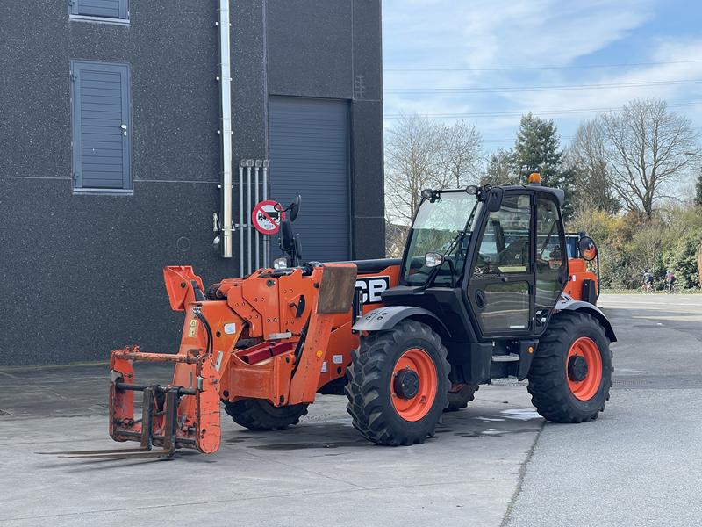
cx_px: 351
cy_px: 264
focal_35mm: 64
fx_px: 1298
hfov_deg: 30.3
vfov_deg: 22.9
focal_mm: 7.5
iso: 20
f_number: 2.2
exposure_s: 1/388
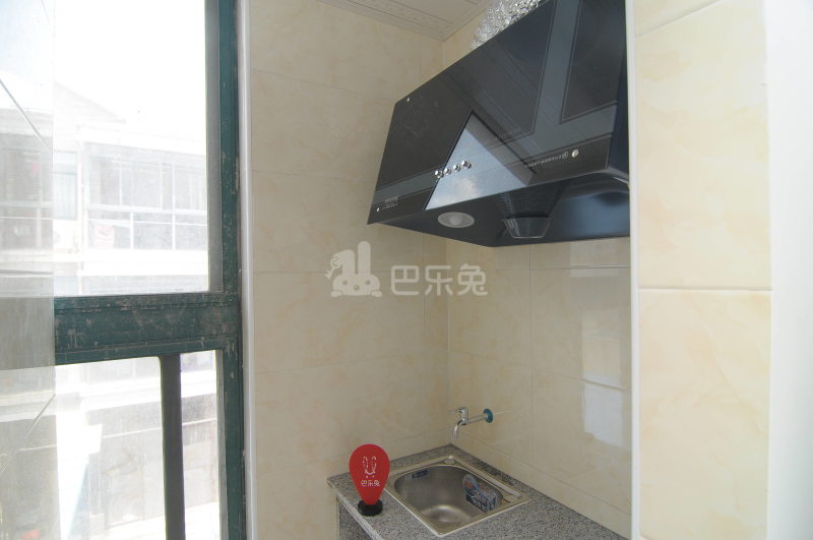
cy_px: 270
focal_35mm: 18
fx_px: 406
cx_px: 406
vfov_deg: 67.2
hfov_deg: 90.1
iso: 500
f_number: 6.3
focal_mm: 12
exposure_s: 1/60
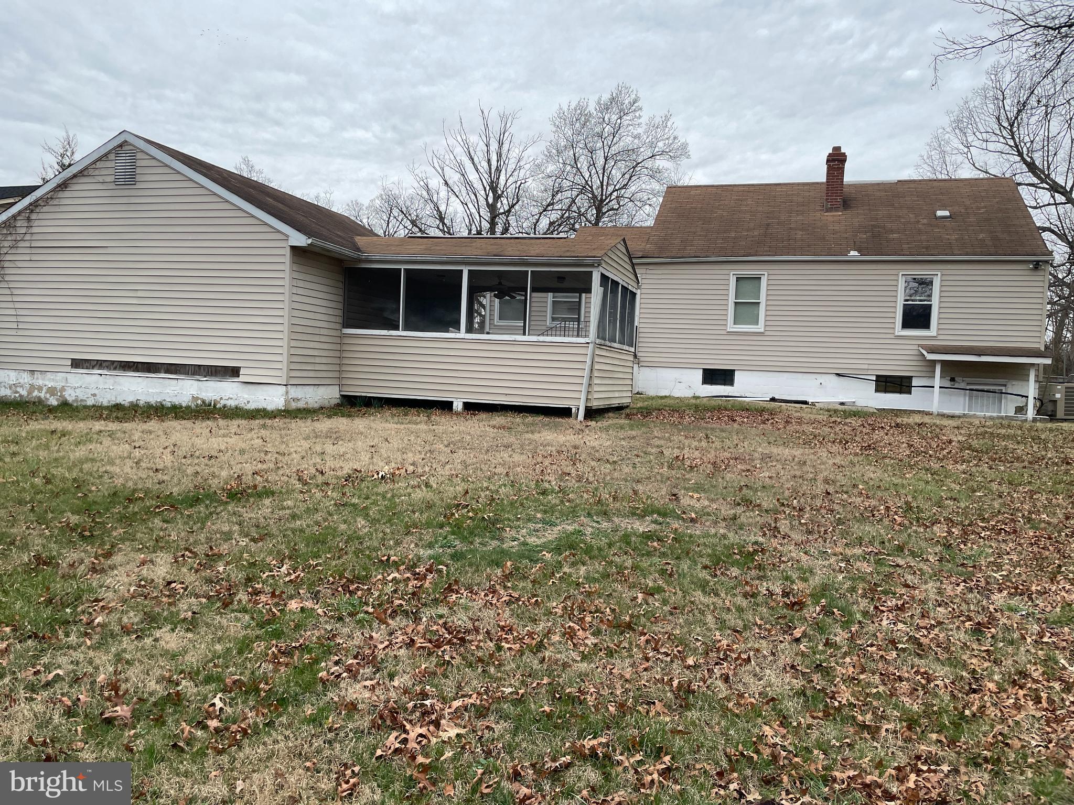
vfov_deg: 53.1
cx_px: 537
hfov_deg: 67.3
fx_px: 807
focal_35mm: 26
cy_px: 402
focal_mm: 4.2
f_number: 1.6
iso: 40
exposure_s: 1/321
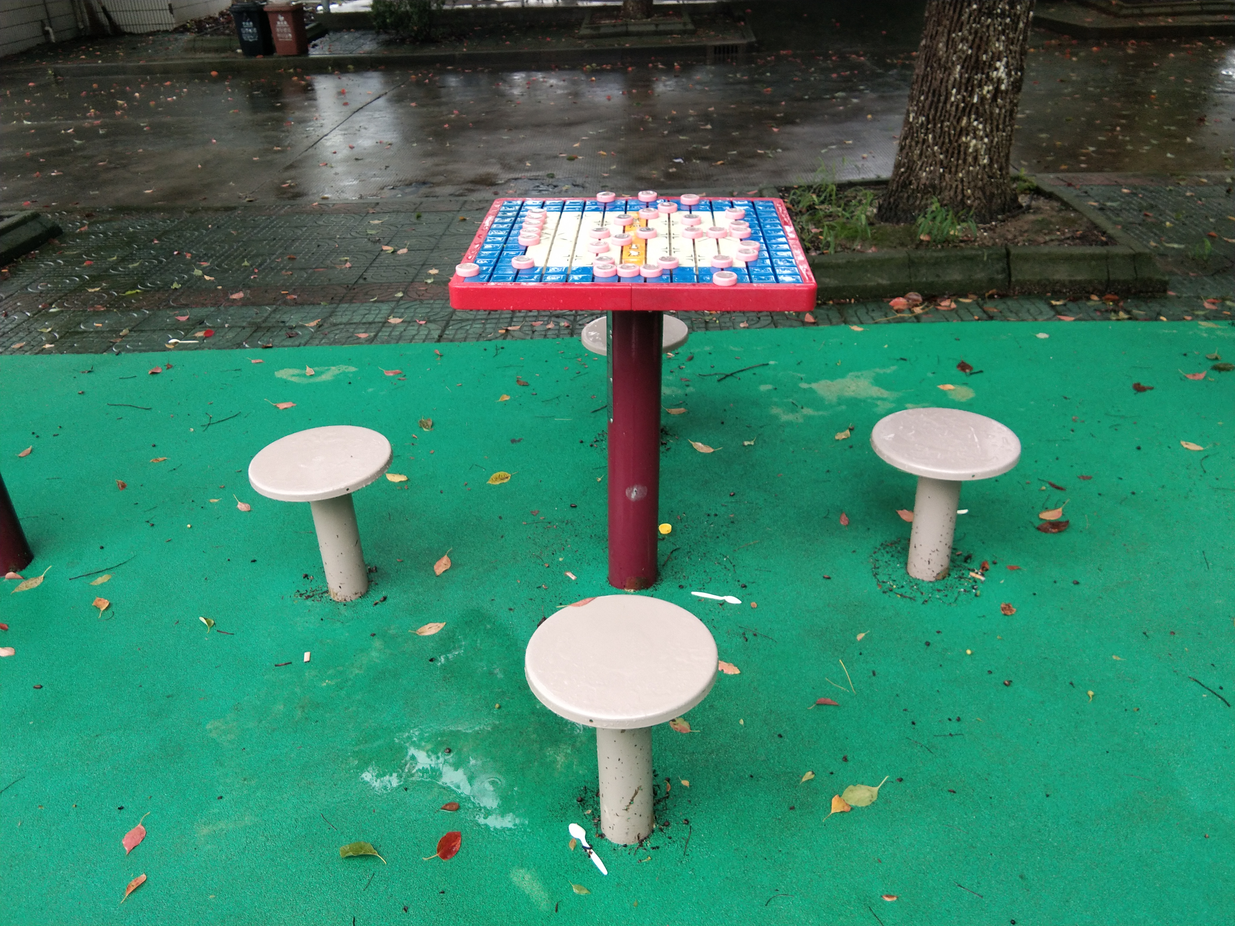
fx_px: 1106
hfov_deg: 58.4
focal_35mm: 31
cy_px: 463
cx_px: 618
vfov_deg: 45.4
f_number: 2.2
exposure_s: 1/50
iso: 125
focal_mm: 3.69
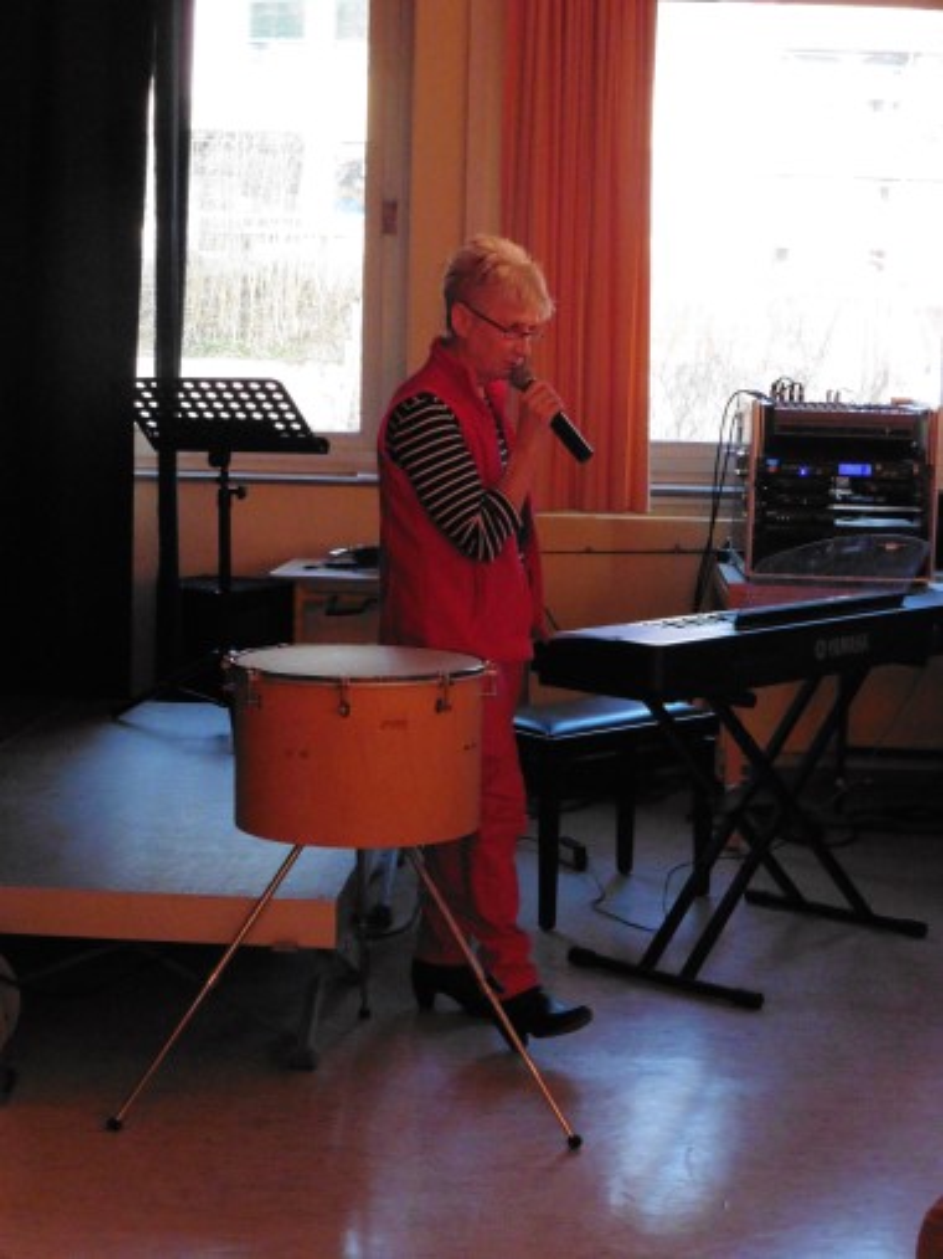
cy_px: 630
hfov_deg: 22.2
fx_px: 2398
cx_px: 472
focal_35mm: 66
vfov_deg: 29.4
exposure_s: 1/160
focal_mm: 11.7
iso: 1250
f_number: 4.9
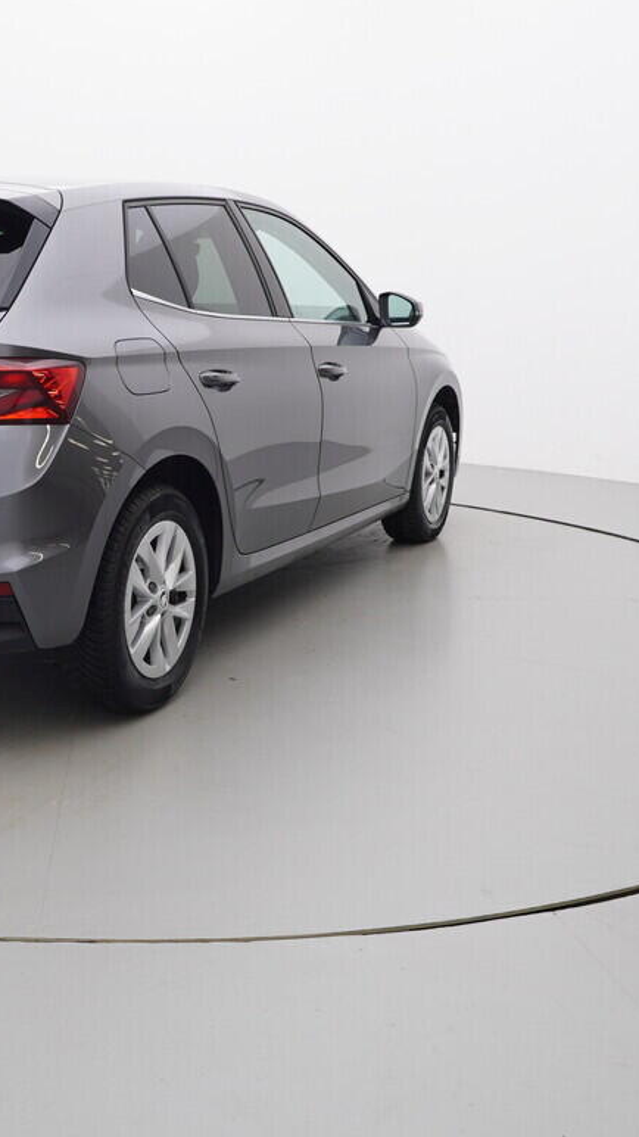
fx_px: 1325
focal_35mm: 44
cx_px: 80
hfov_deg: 26.3
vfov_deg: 46.1
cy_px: 443
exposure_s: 1/80
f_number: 5
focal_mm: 15
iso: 200
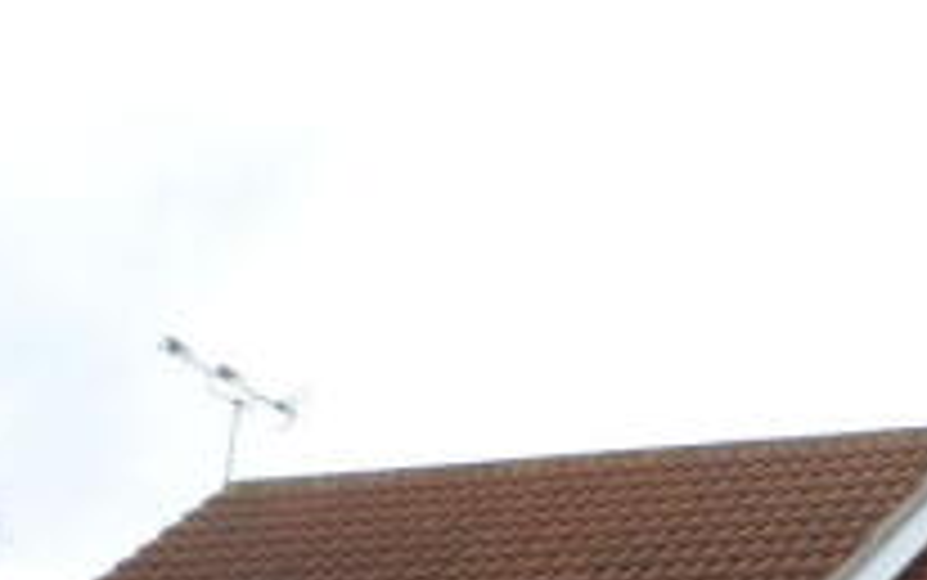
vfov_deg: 16.0
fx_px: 1820
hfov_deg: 27.2
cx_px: 893
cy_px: 964
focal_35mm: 72
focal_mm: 4
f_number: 3.2
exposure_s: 1/350
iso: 80
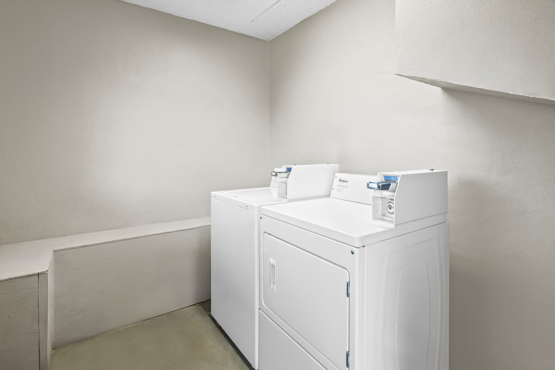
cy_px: 185
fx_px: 216
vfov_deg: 81.2
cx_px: 278
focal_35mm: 14
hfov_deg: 104.3
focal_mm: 14
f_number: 8
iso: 800
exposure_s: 1/3
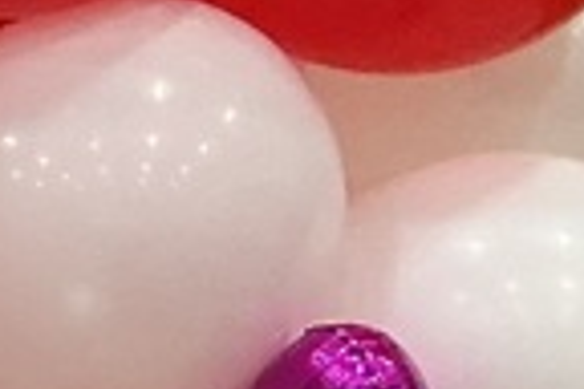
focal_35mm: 214
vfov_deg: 6.1
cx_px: -1391
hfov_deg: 7.8
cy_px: 1001
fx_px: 3471
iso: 200
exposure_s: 1/40
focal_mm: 3
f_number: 1.8
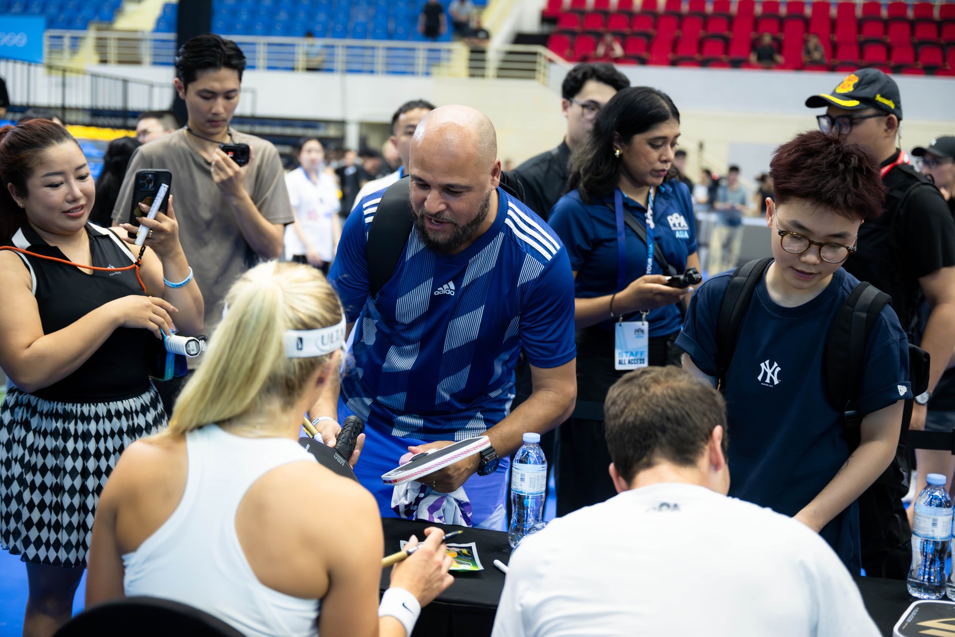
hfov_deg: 41.9
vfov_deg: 28.6
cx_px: 478
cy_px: 318
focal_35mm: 47
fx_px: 1247
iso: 3200
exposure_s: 1/250
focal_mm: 47
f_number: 2.8
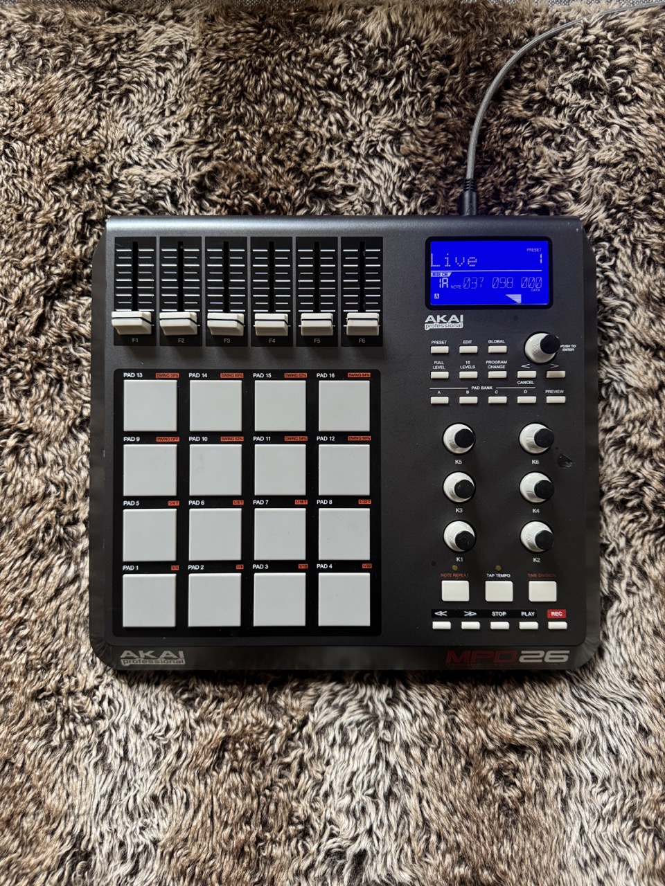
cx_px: 332
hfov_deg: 56.8
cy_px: 443
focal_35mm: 24
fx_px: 615
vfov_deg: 71.6
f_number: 1.78
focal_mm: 6.76
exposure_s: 1/60
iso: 320
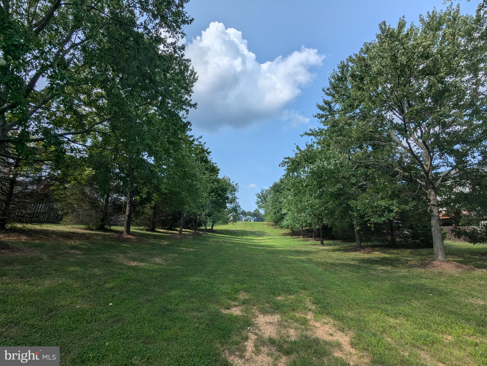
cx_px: 244
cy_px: 183
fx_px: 225
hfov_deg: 94.4
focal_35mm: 16
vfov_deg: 78.2
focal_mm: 2.35
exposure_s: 1/2114
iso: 50
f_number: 2.2
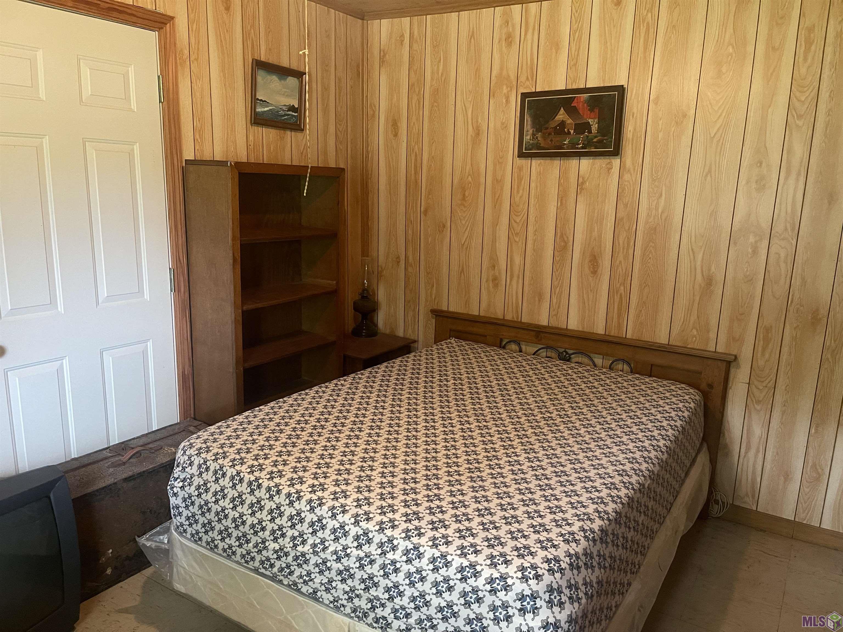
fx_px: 609
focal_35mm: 25
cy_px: 316
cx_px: 422
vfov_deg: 54.9
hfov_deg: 69.4
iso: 500
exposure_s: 1/40
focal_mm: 5.1
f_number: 1.6
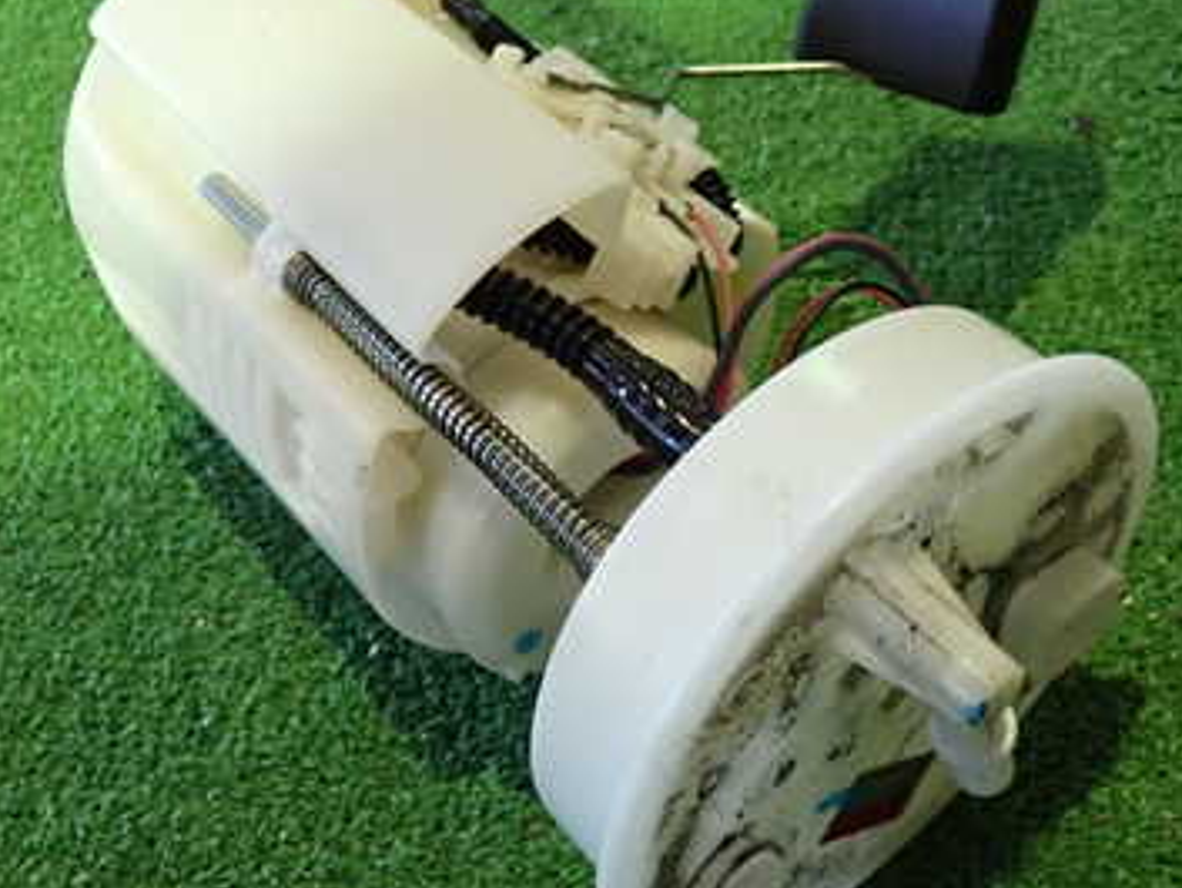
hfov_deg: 37.5
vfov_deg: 28.5
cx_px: 596
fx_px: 1742
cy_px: 362
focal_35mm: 51
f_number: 2.3
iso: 640
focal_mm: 5.4
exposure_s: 1/30
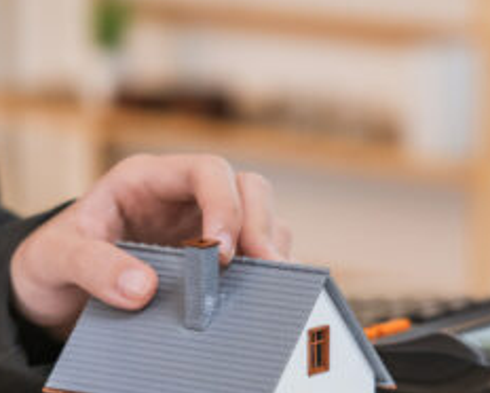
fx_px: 2859
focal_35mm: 197
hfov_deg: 9.6
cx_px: 625
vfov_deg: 7.8
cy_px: 344
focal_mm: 70
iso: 800
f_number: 2.8
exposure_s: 1/200
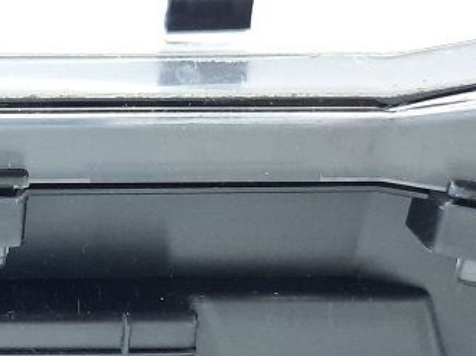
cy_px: 326
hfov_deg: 19.9
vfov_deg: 16.0
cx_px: -131
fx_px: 1250
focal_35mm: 91
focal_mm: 4.6
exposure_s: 1/50
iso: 320
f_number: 2
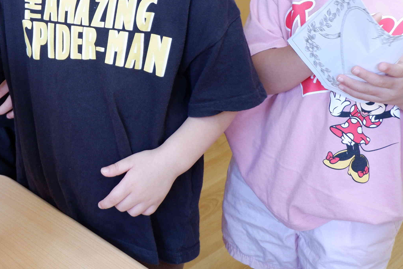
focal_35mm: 50
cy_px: 53
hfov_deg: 37.8
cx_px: 67
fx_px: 560
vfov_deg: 26.5
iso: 800
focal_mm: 16
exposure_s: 1/140
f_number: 3.5
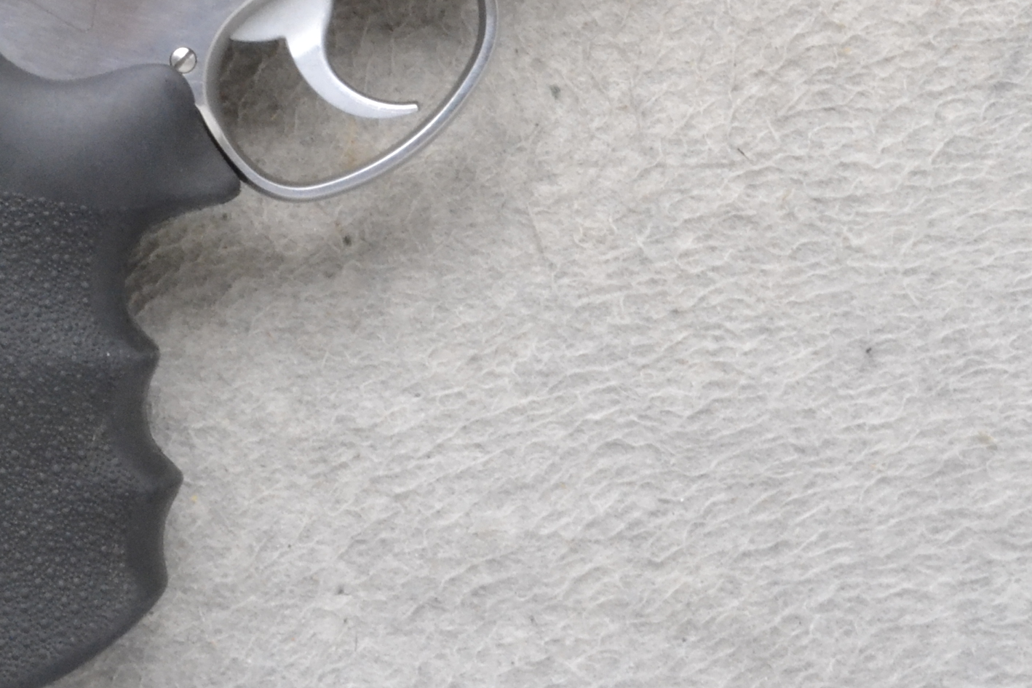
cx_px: 498
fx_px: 3353
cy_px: -52
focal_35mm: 117
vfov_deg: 11.6
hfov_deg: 17.5
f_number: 20
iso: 3200
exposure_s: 1/60
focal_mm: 32
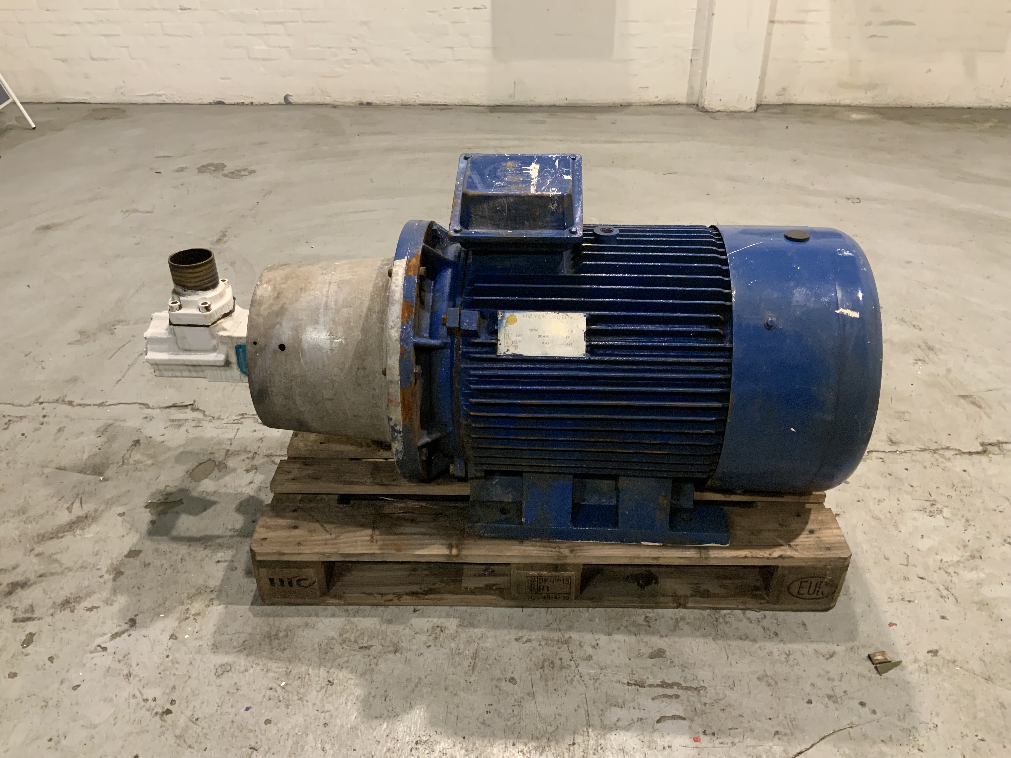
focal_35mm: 29
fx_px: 847
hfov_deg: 61.7
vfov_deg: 48.2
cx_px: 506
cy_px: 379
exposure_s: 1/50
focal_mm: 3
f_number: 1.8
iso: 200
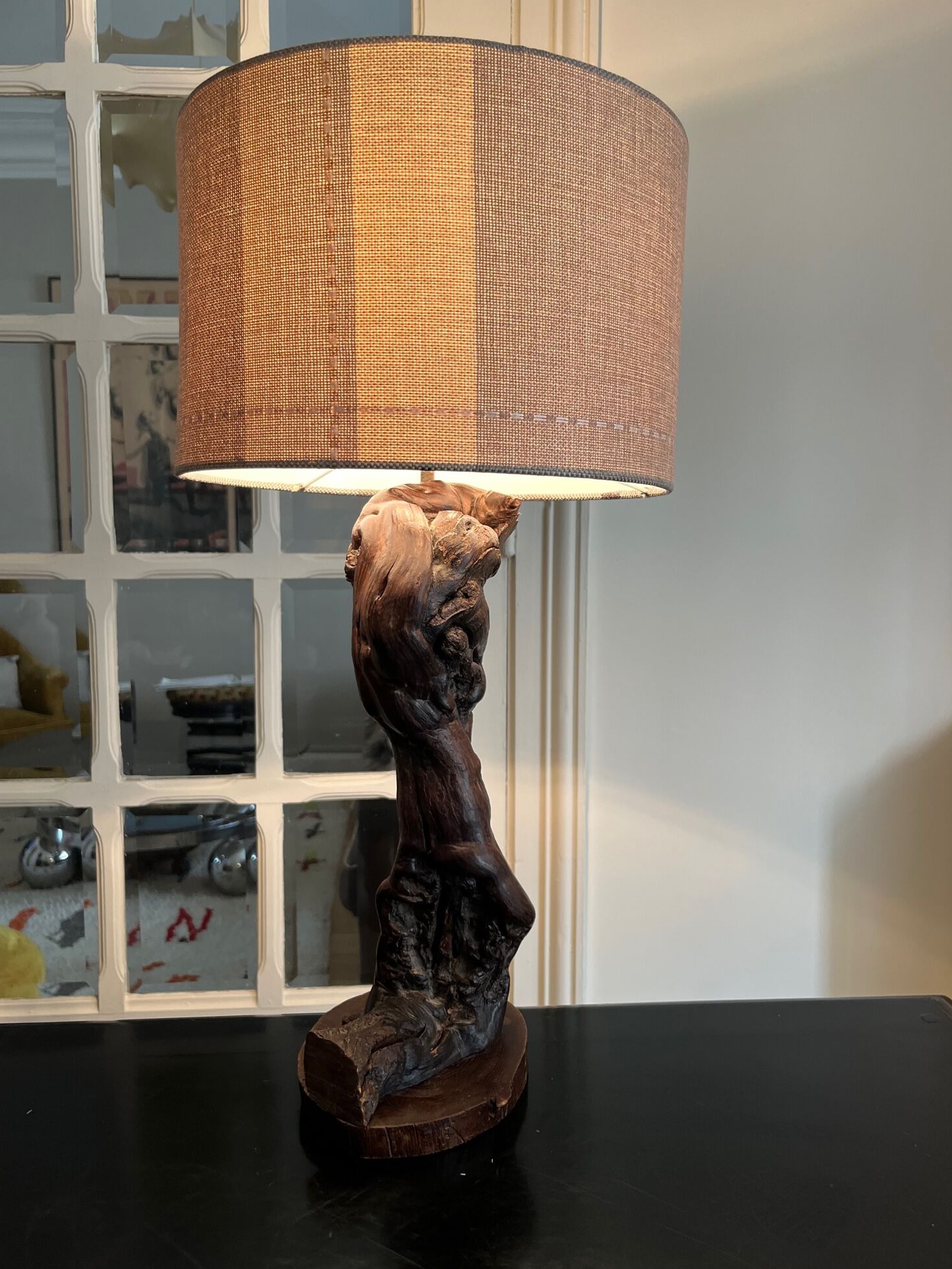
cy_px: 613
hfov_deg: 51.4
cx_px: 460
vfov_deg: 65.3
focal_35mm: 27
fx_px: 990
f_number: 1.6
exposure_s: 1/100
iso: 125
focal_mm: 5.1
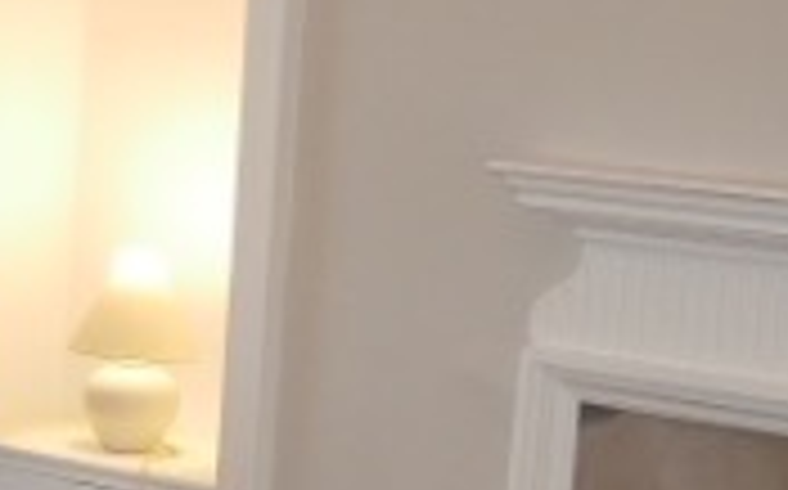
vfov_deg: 8.7
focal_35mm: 149
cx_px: -401
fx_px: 3197
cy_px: 526
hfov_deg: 13.3
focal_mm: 12
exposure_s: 1/100
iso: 640
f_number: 3.5
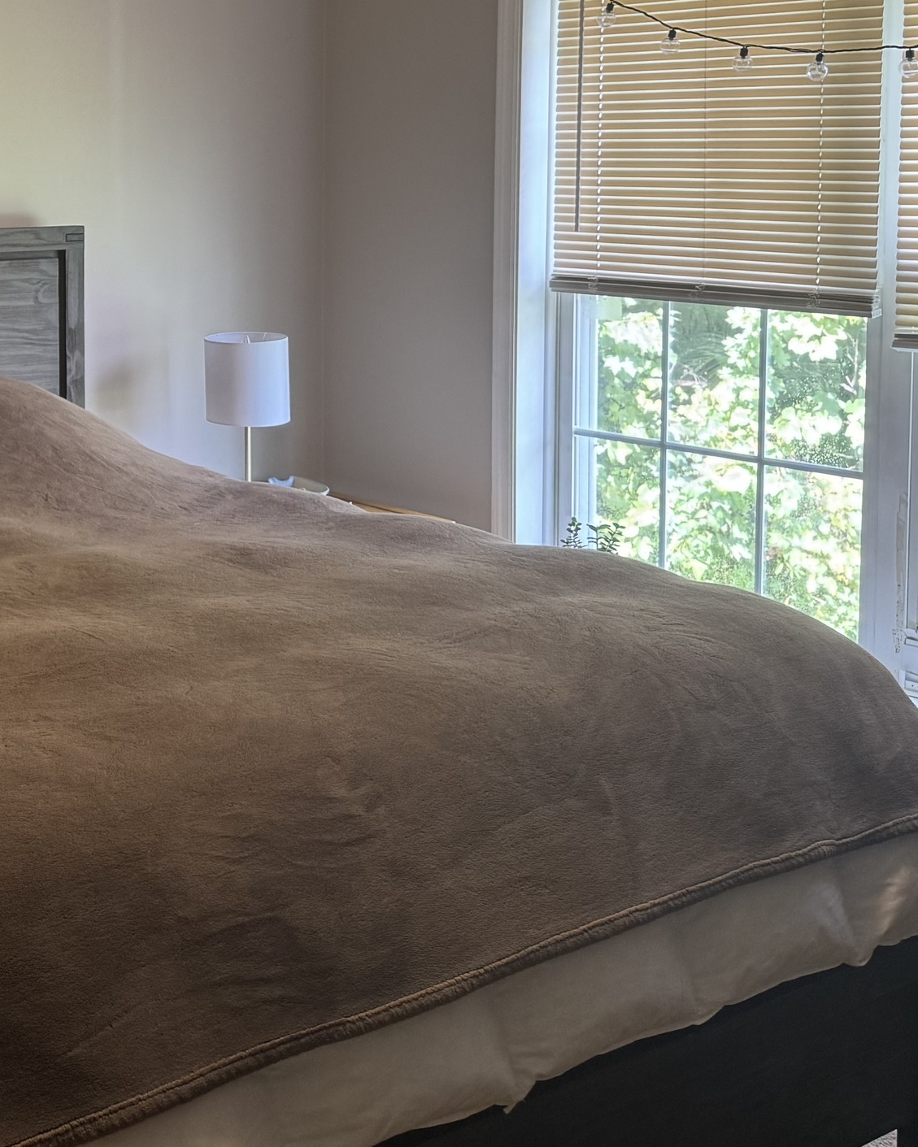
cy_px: 271
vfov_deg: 35.7
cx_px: -72
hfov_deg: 27.4
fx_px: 1732
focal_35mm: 51
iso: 200
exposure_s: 1/60
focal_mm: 6.76
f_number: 1.78
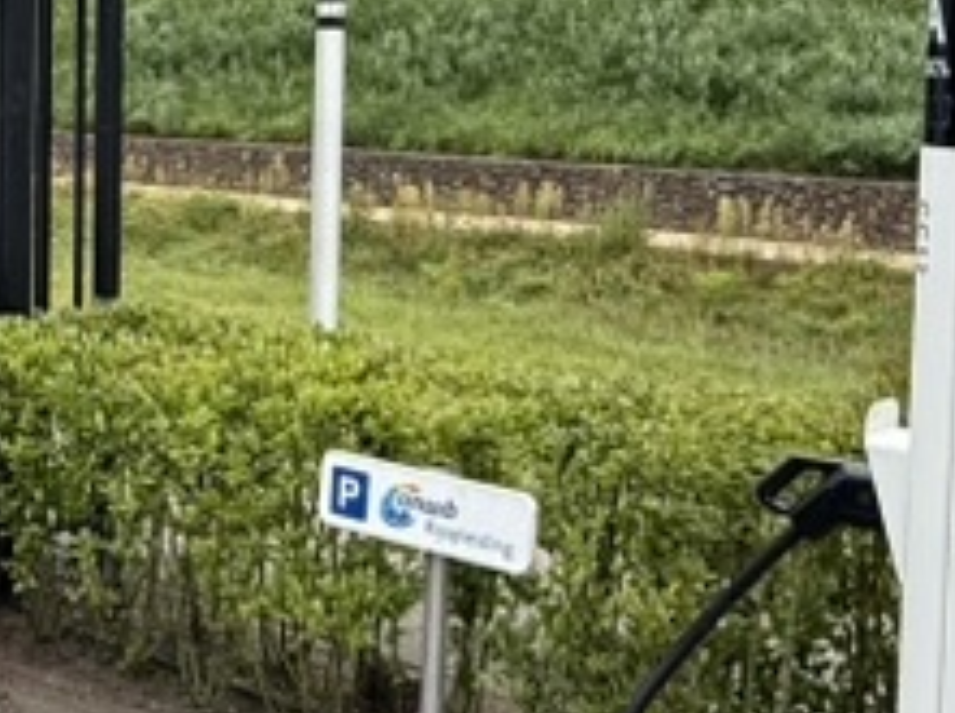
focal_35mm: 65
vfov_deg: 22.4
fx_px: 1790
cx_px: 48
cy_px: 203
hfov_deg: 28.4
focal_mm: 2.22
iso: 50
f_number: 2.2
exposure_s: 1/535
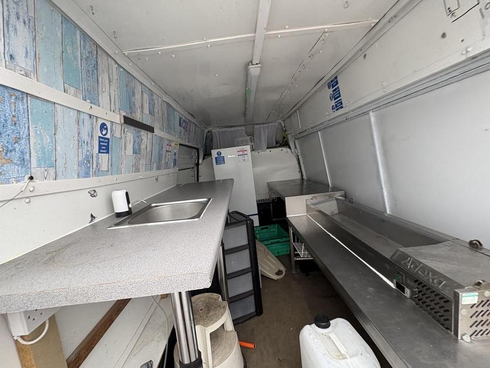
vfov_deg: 81.7
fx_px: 212
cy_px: 190
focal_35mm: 15
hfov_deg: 98.2
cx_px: 244
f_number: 2.2
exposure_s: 1/99
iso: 160
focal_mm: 2.22
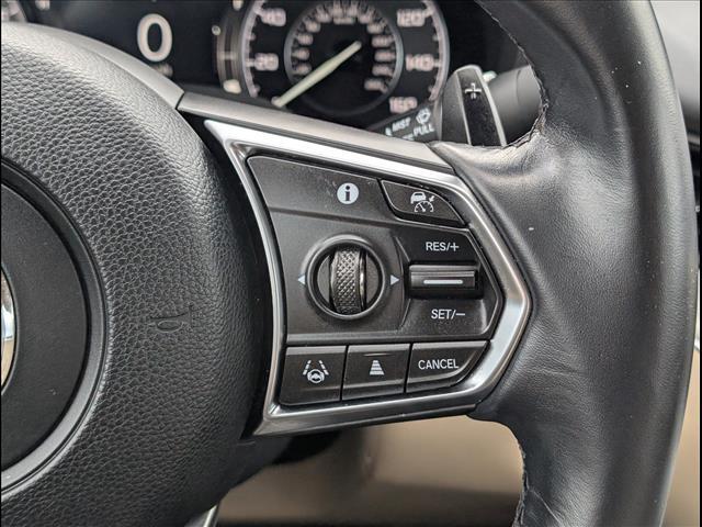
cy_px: 264
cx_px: 351
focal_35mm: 49
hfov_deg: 38.9
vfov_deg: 29.7
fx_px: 994
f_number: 1.68
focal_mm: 6.9
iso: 80
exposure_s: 1/213
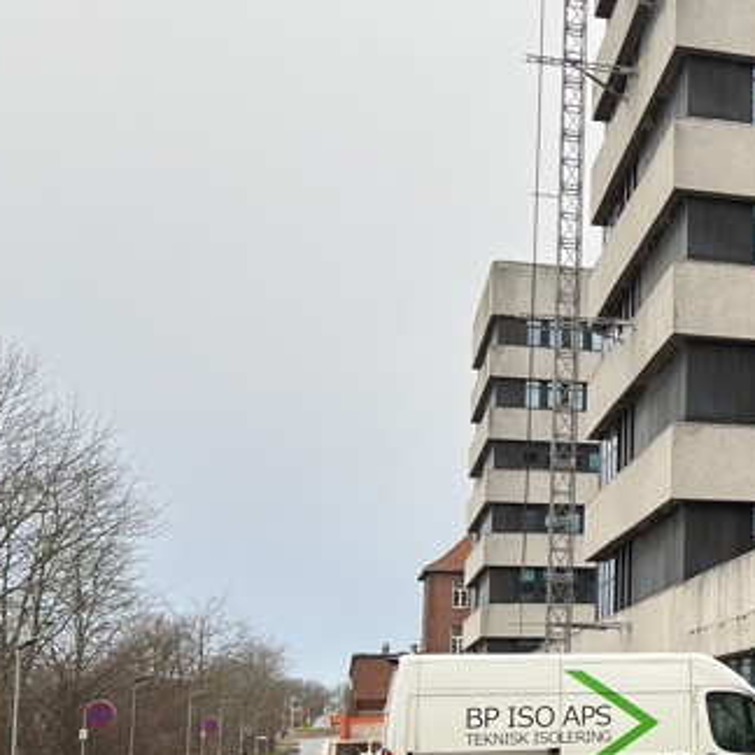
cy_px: 466
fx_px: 1678
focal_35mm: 68
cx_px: 1011
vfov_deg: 25.3
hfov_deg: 22.4
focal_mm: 5.7
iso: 50
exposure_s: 1/389
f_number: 1.5
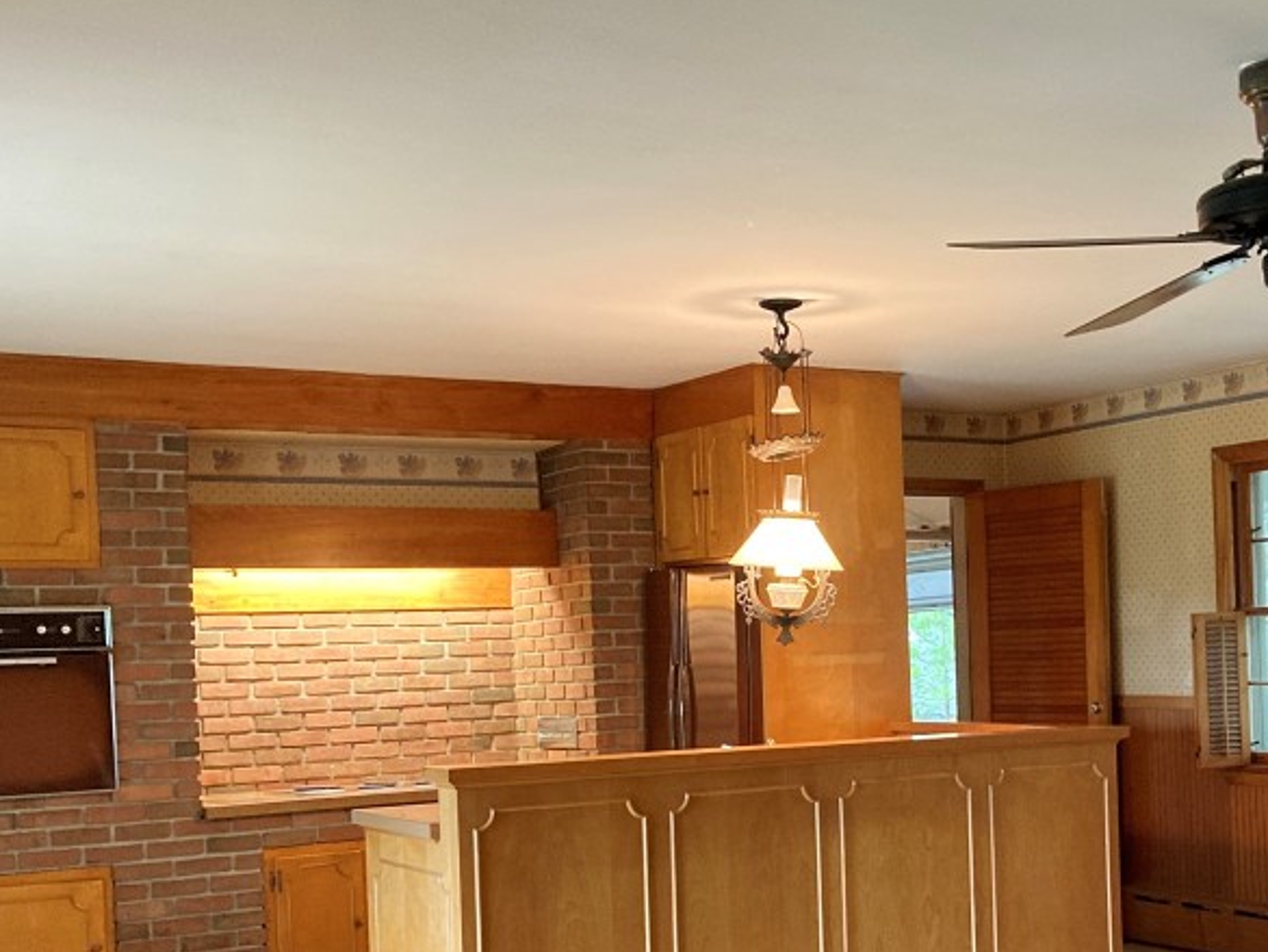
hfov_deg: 38.2
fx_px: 1795
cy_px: 681
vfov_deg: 29.3
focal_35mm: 49
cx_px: 897
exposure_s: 1/30
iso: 400
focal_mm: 3.99
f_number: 1.8
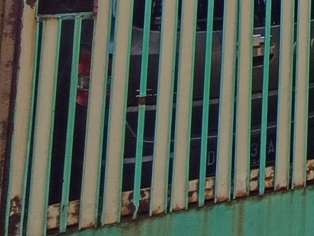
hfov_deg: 18.0
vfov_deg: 16.6
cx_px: 609
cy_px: -141
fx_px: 717
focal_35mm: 79
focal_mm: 1.66
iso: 50
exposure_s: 1/380
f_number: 2.2
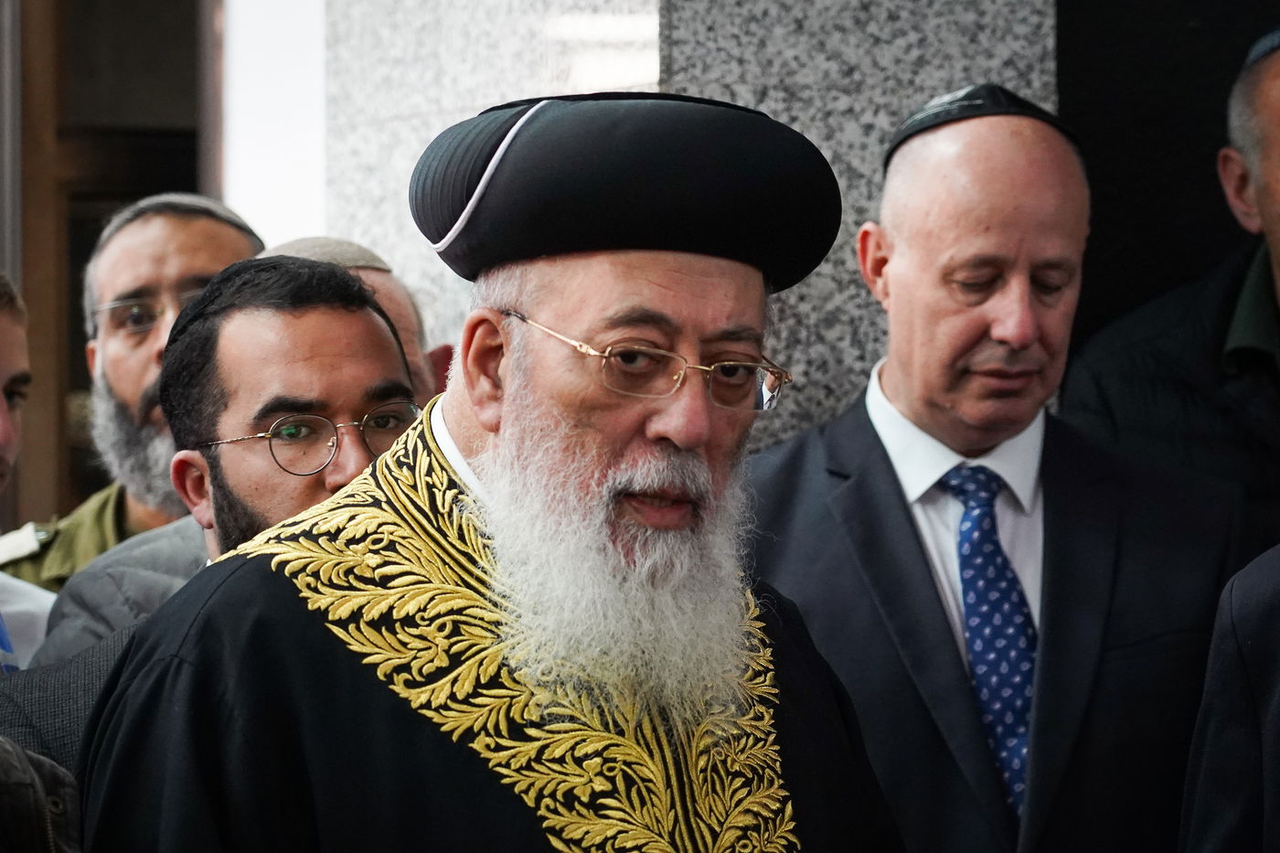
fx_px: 5048
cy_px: 426
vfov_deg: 9.7
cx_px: 640
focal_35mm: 142
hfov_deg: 14.5
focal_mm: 95
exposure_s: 1/160
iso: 4000
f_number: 4
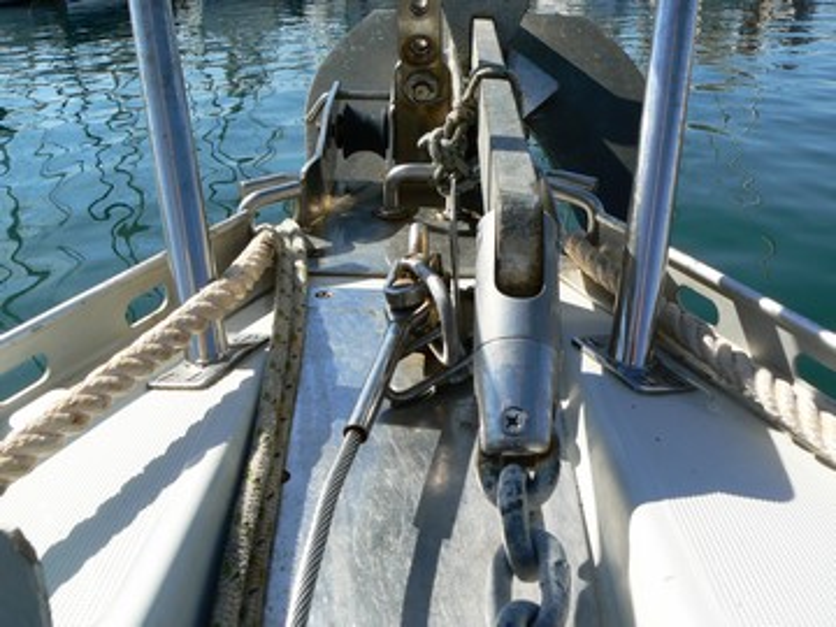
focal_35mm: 36
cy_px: 314
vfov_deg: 39.7
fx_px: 869
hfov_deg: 51.4
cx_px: 418
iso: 80
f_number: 5.6
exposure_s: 1/320
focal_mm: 6
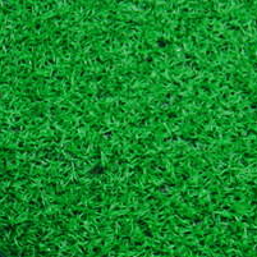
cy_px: 245
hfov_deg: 15.5
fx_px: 874
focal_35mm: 104
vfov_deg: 16.5
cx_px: -124
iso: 400
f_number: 3.6
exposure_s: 1/30
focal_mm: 6.42
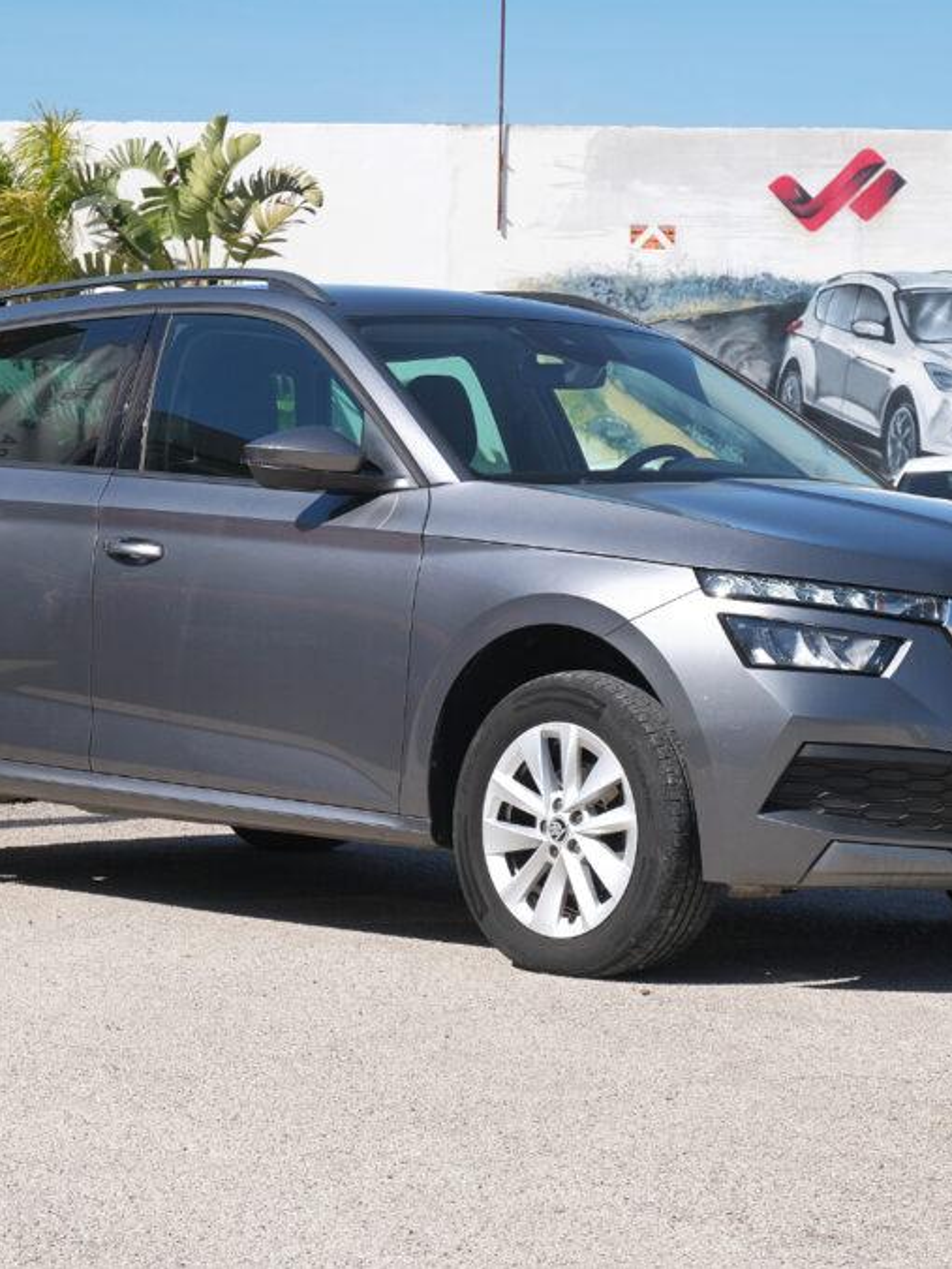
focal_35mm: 99
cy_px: 630
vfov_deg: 19.8
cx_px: 479
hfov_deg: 14.9
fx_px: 3630
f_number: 8
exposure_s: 1/320
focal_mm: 45
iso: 160
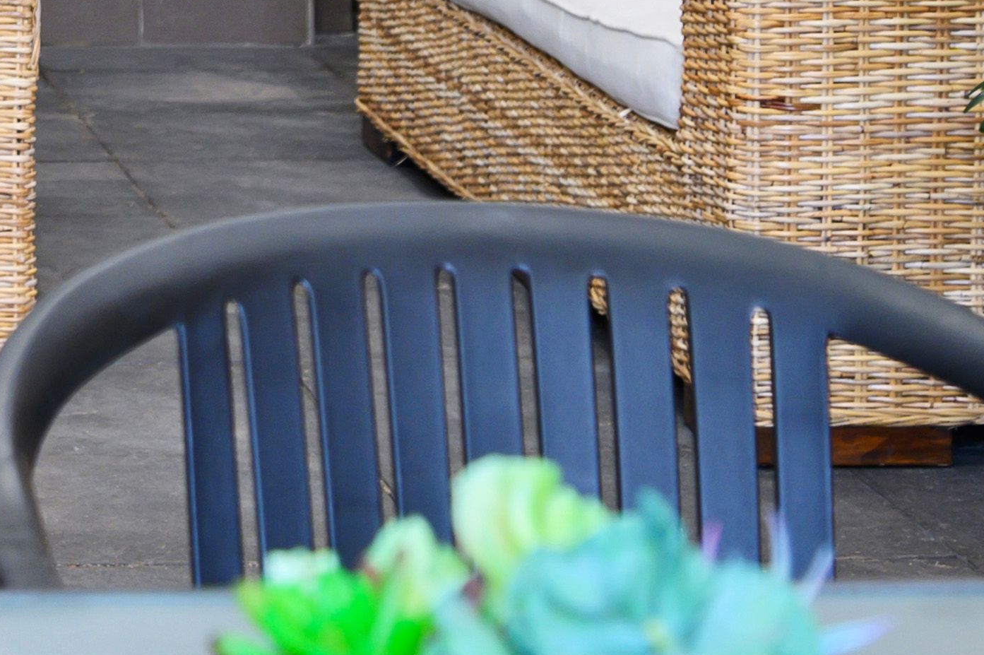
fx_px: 4507
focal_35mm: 165
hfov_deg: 12.1
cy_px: -662
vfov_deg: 7.9
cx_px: -344
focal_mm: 38
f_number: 4.5
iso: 250
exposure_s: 1/25
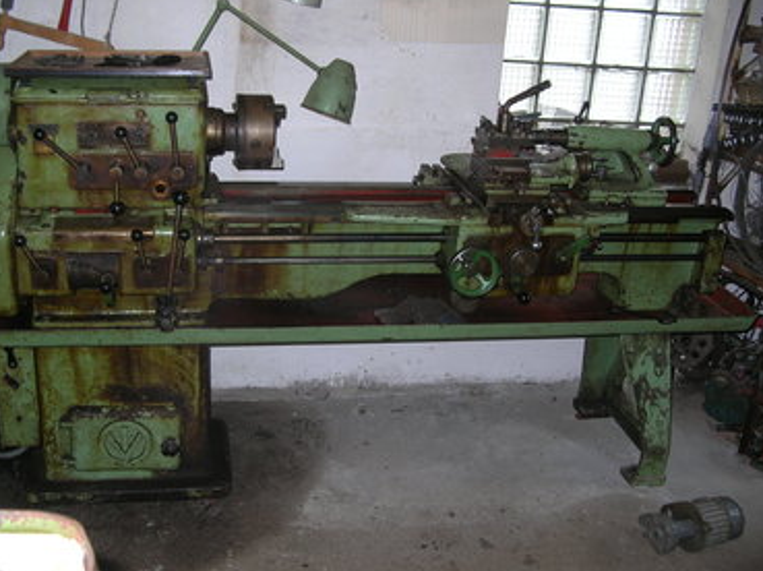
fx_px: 859
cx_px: 358
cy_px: 284
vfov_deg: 36.8
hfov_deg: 47.9
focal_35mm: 39
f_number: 2.7
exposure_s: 1/60.1
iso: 50
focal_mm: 6
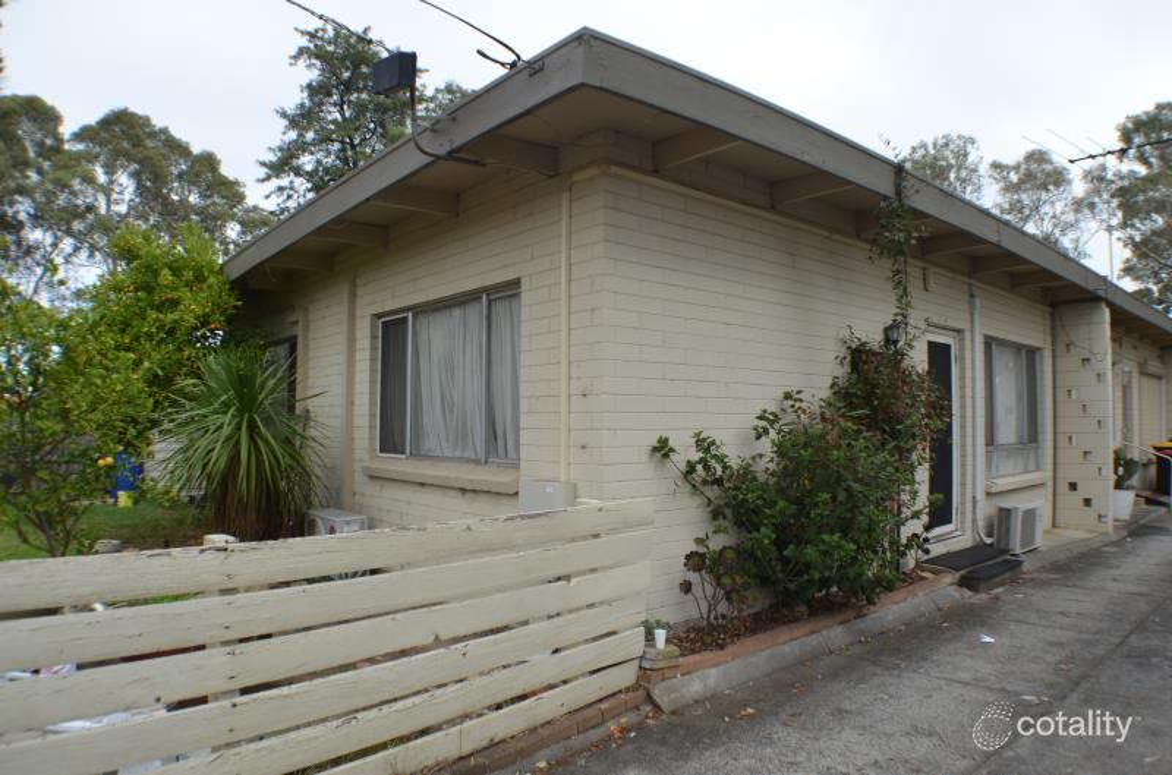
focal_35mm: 30
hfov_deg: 62.1
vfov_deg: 43.4
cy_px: 388
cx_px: 586
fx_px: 974
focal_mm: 20
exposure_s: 1/250
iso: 200
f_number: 8
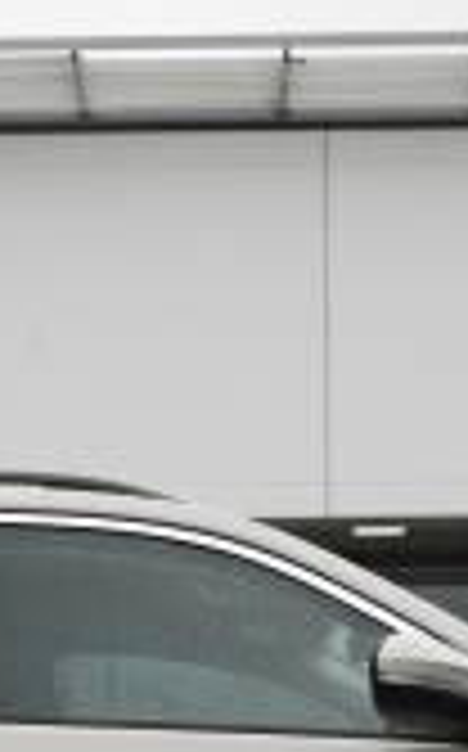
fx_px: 3723
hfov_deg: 7.2
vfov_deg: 11.4
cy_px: 793
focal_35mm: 182
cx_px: 162
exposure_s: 1/80
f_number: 4.5
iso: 100
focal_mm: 46.5
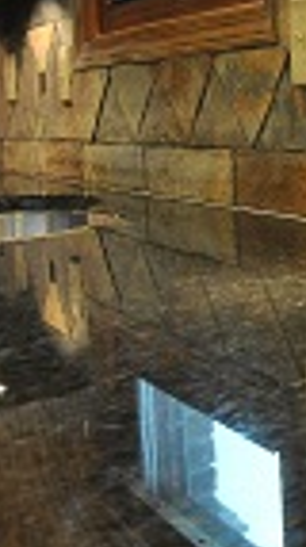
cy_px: 88
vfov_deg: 34.1
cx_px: 727
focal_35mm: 59
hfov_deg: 14.2
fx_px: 855
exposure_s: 1/40
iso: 800
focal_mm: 10
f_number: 3.5
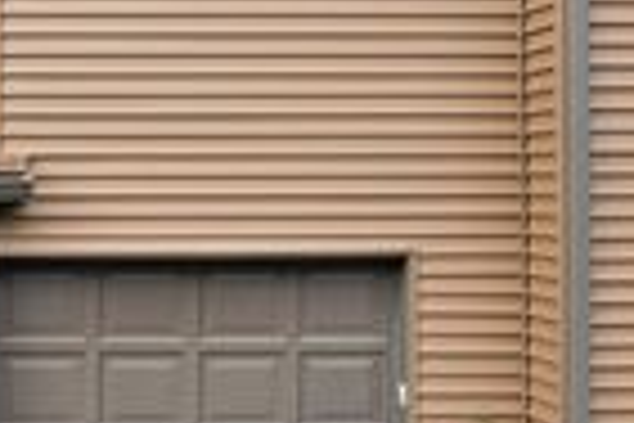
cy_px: 164
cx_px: 58
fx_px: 1374
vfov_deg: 17.5
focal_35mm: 78
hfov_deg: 25.2
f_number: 2.8
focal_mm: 8.38
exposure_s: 1/320
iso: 130
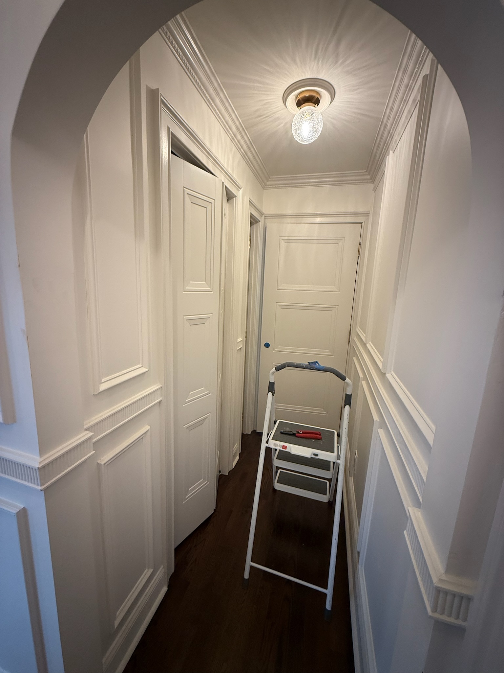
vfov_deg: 102.1
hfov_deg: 85.7
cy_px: 336
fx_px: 272
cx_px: 252
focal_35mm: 14
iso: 200
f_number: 2.2
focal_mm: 2.22
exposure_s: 1/60
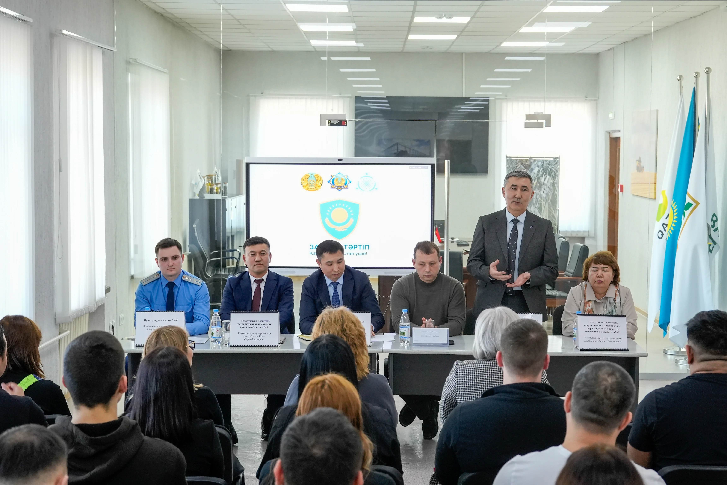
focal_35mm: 70
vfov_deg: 19.5
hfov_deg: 28.8
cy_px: 242
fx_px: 1414
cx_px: 364
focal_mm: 47
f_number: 4.5
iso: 1600
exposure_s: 1/100
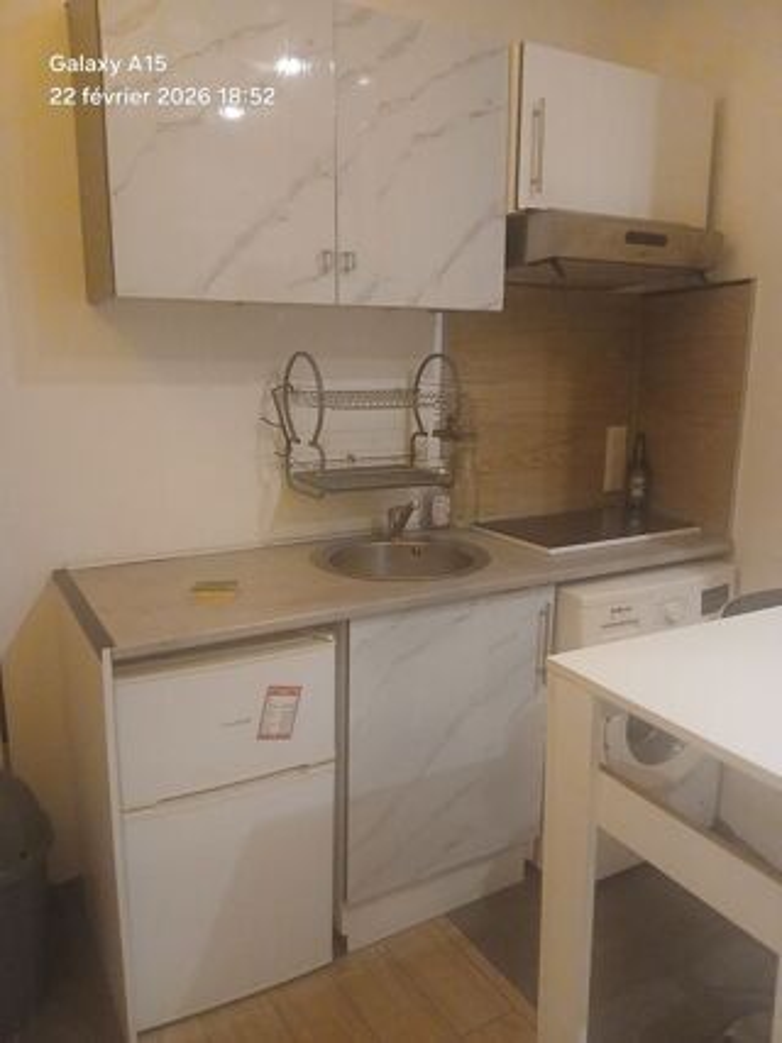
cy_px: 522
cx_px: 391
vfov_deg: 67.3
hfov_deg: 53.0
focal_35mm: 26
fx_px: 784
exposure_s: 1/25
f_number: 1.8
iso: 320
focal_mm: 3.98
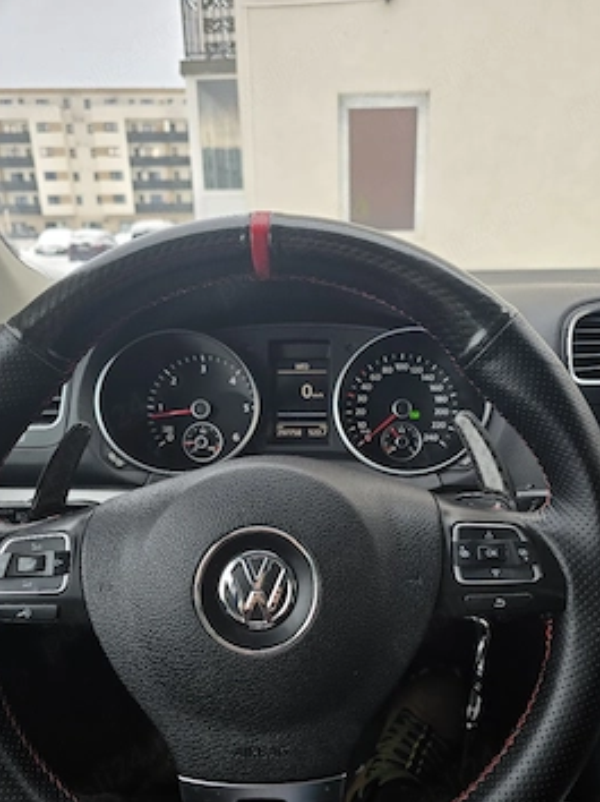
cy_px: 451
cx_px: 333
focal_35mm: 26
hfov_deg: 52.9
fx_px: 602
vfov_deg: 67.1
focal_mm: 6.3
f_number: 1.7
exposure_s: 1/182
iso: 25
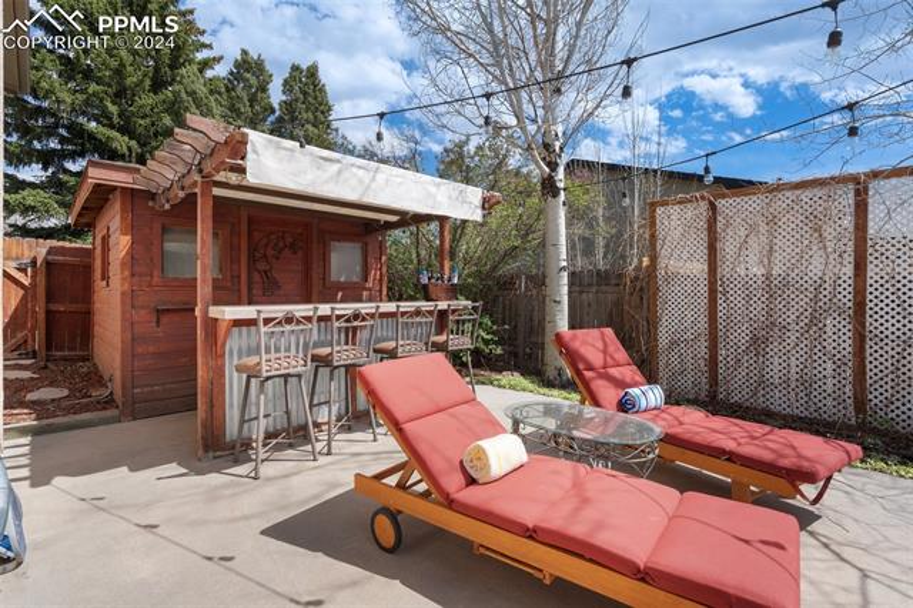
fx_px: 406
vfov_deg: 73.7
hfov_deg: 96.8
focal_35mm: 16
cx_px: 456
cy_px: 304
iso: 320
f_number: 11
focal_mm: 16
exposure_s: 1/80
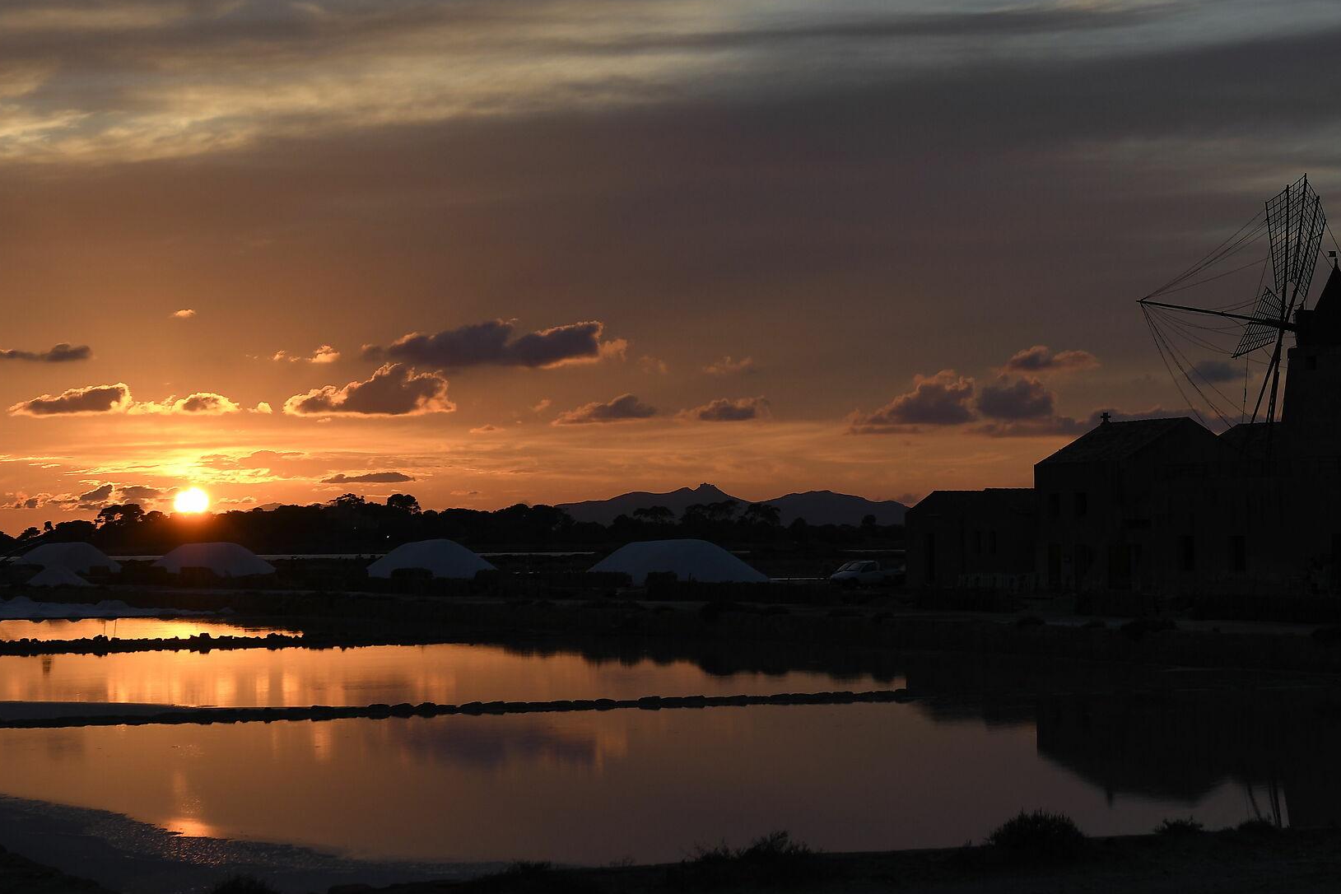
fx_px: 3129
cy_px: 323
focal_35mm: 84
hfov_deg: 24.1
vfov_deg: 16.2
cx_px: 898
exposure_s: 1/640
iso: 200
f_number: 5.6
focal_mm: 38
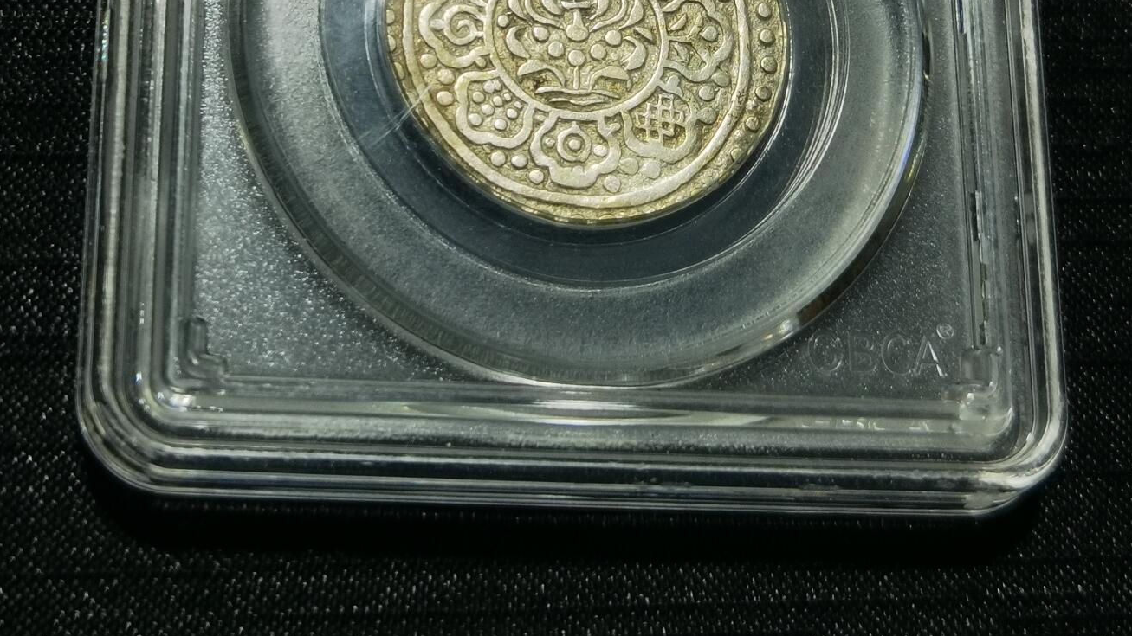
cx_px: 555
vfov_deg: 14.0
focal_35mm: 84
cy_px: -96
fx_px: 2521
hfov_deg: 25.3
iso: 64
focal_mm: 6.67
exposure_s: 1/100
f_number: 1.9
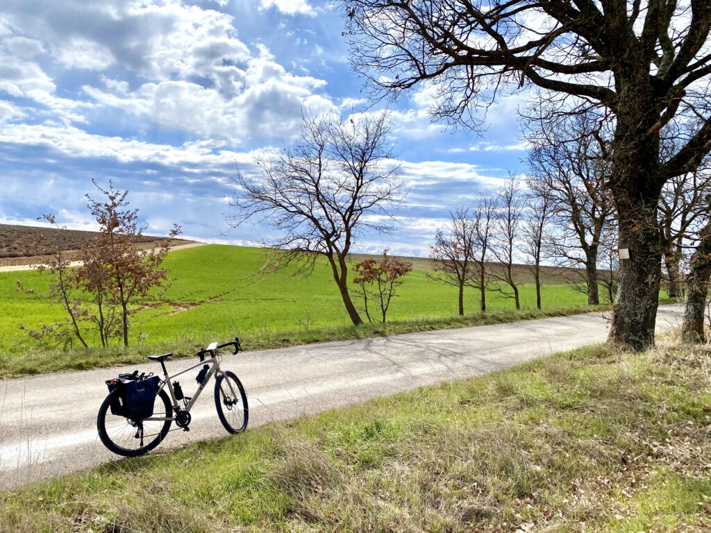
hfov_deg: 67.3
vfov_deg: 53.1
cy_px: 266
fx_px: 534
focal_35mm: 26
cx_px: 356
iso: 32
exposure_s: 1/7692
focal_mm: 4.25
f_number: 1.8
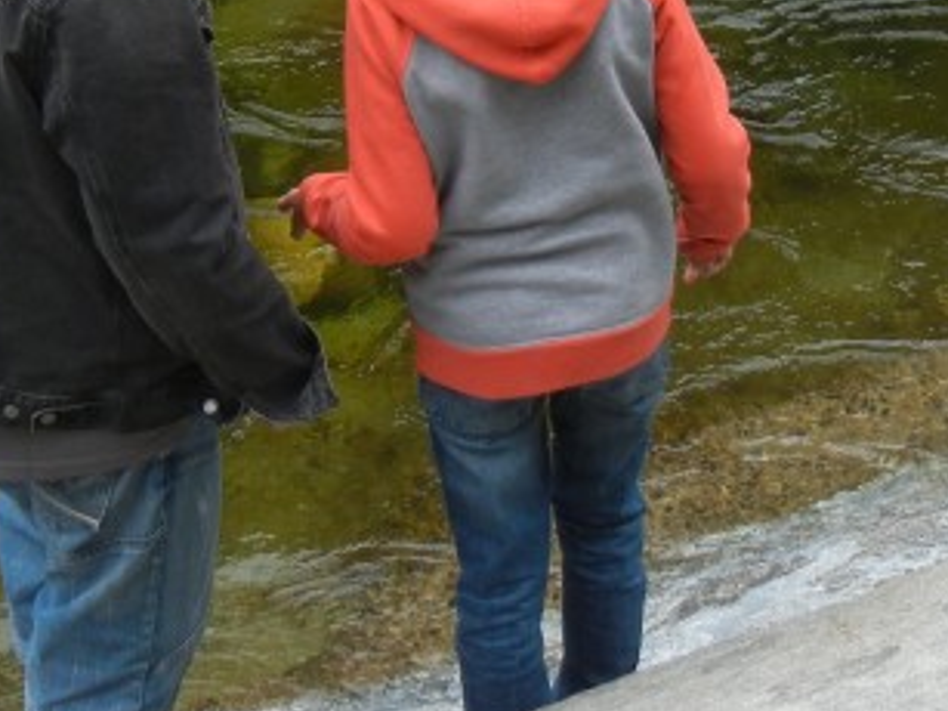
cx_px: 417
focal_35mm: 100
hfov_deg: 19.6
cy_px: 6
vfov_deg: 14.6
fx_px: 2738
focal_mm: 5.4
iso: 160
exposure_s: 1/558
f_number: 3.5
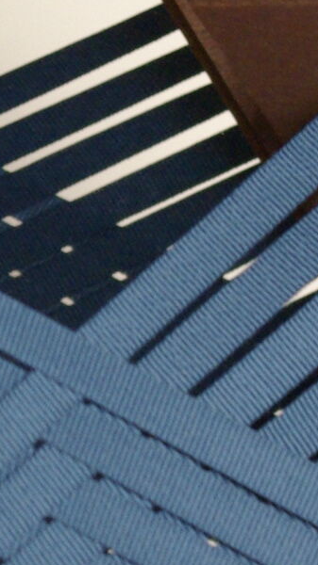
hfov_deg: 3.8
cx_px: -294
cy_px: 321
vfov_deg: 6.9
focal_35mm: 315
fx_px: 4727
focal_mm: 40
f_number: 5.6
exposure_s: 1/40
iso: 800
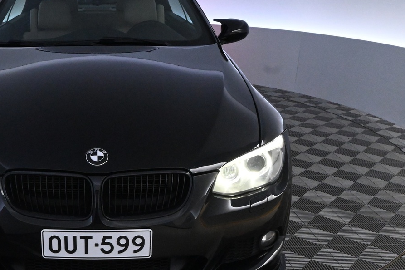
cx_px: 94
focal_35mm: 49
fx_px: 551
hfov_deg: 39.1
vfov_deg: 27.5
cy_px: 155
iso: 5000
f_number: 11
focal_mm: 18
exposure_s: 1/80
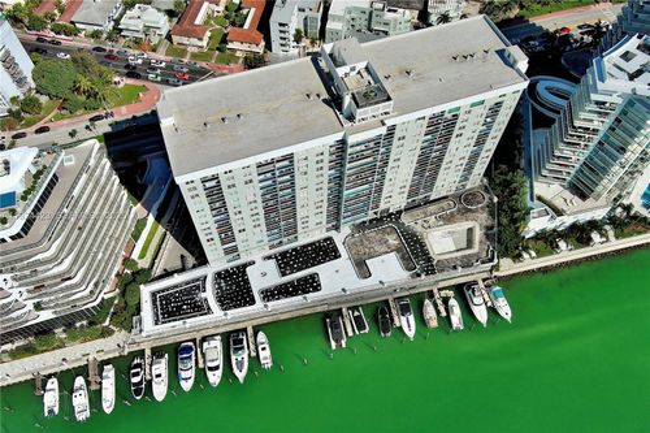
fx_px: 523
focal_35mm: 29
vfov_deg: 44.9
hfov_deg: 63.7
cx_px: 325
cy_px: 216
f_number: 2.8
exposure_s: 1/3344
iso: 103
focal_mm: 10.57
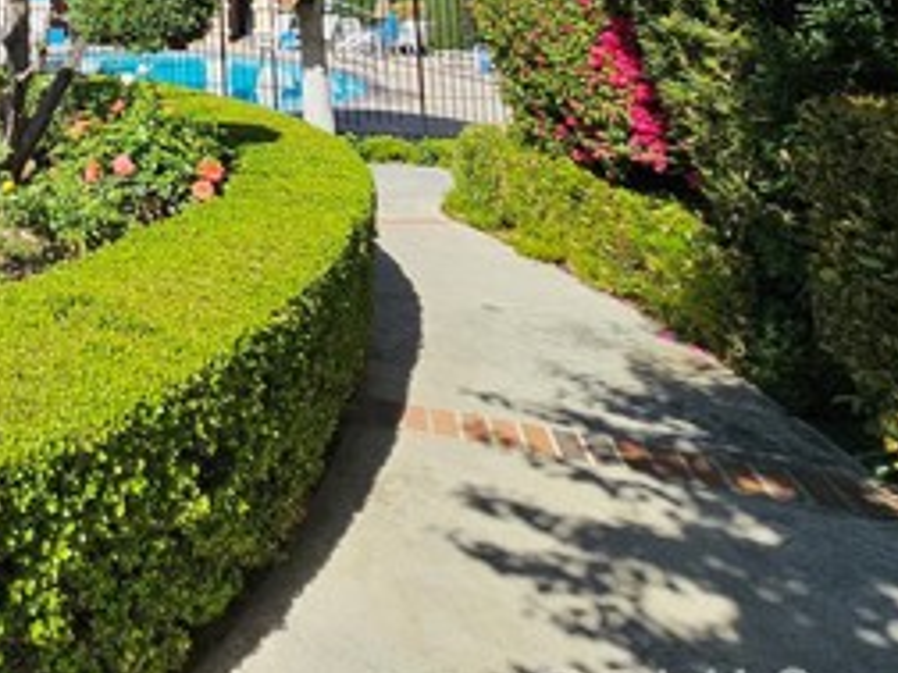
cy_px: -103
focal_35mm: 33
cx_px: -146
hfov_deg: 41.0
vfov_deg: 35.3
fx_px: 856
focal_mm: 2.2
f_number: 2.2
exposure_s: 1/2365
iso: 50
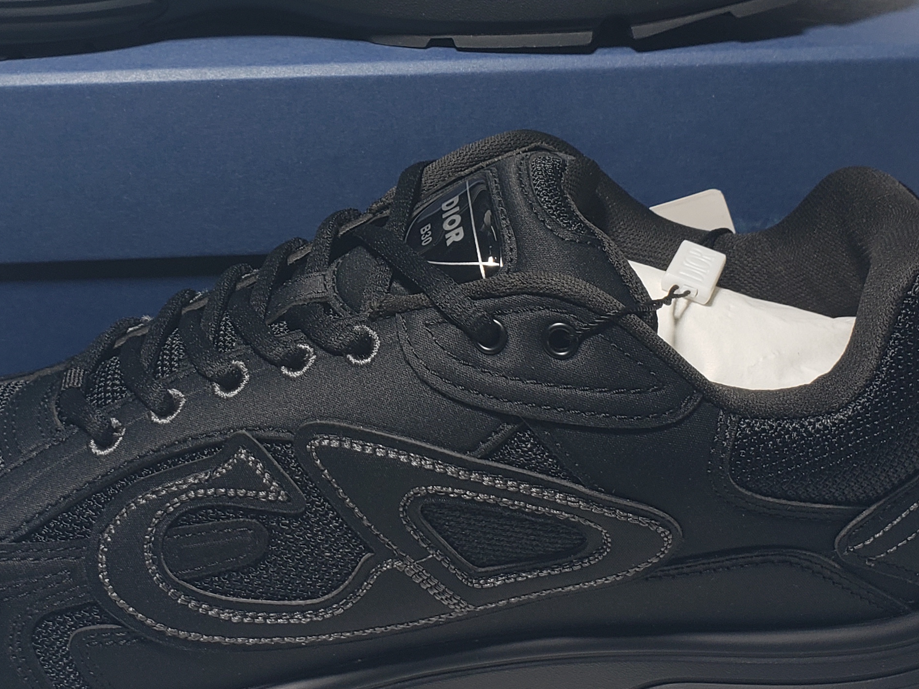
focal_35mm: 56
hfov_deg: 34.1
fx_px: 1487
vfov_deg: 25.7
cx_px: 309
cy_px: 151
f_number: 2.4
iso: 50
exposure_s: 1/127
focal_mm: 4.3
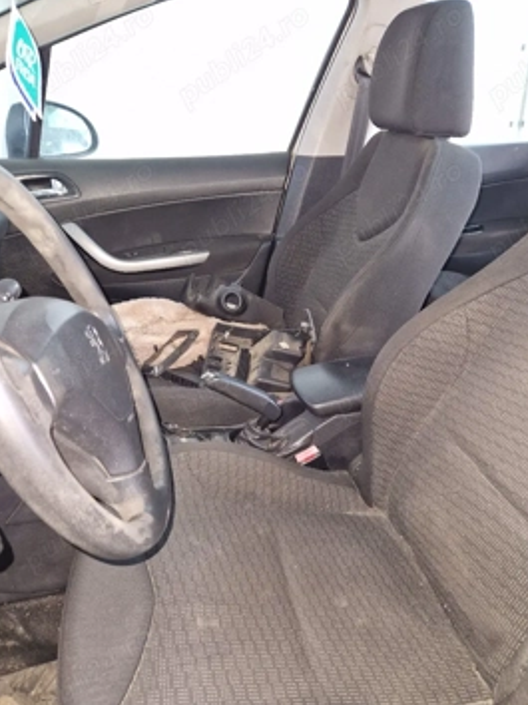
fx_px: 529
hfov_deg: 53.0
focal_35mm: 26
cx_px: 283
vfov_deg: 67.2
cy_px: 390
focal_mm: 5.4
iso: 640
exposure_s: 1/33
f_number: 1.8
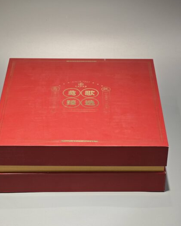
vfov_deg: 21.5
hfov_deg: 17.3
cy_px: 131
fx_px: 596
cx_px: 79
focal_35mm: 89
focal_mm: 10.1
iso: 160
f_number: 2
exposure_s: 1/100
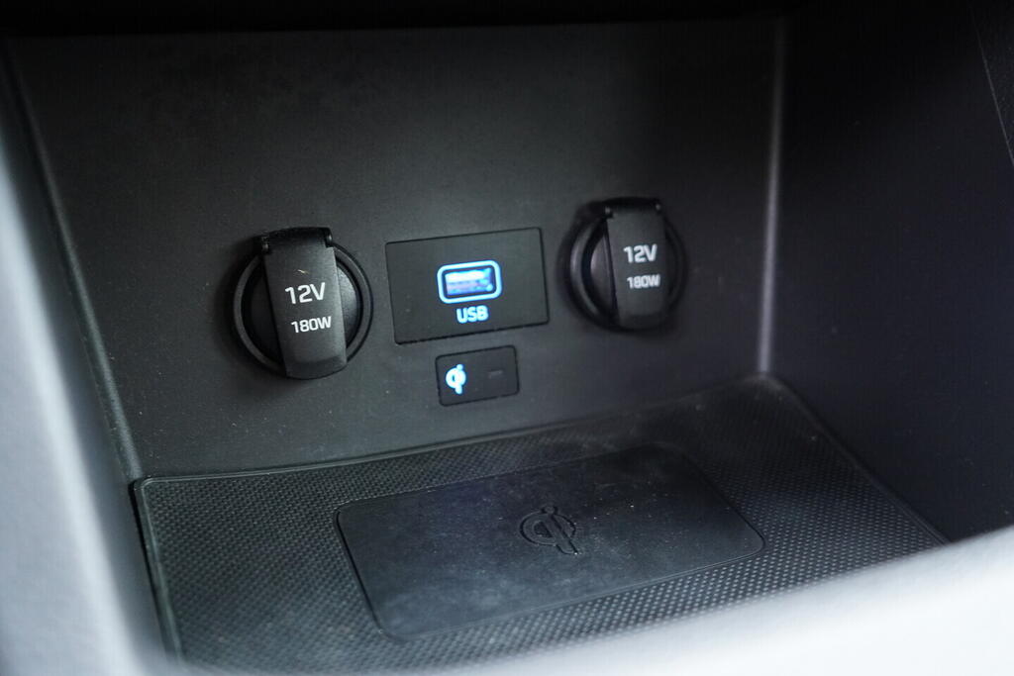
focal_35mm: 36
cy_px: 338
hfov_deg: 53.1
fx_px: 1014
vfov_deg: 36.9
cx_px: 507
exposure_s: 1/40
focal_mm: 24
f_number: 2.8
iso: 2500
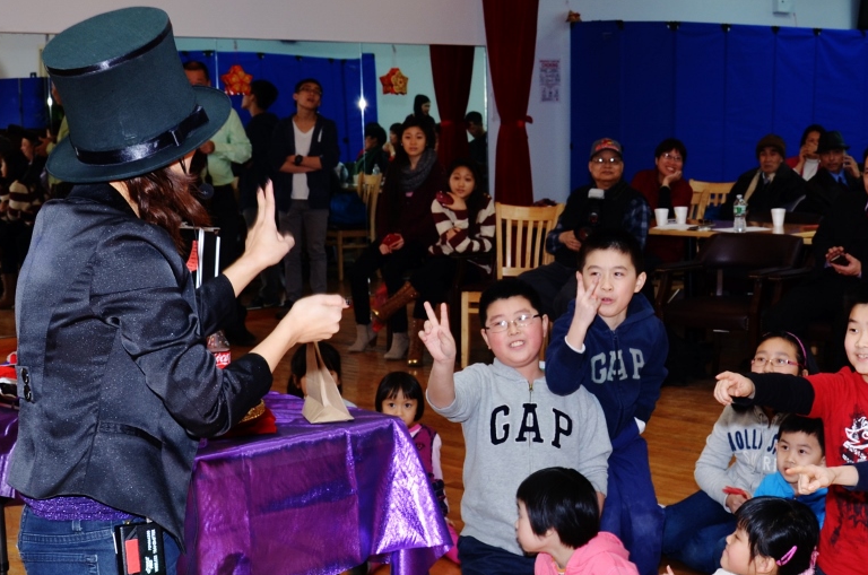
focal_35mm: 66
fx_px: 1588
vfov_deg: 20.4
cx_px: 627
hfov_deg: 30.2
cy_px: 389
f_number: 7.1
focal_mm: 26
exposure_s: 1/60
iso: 200
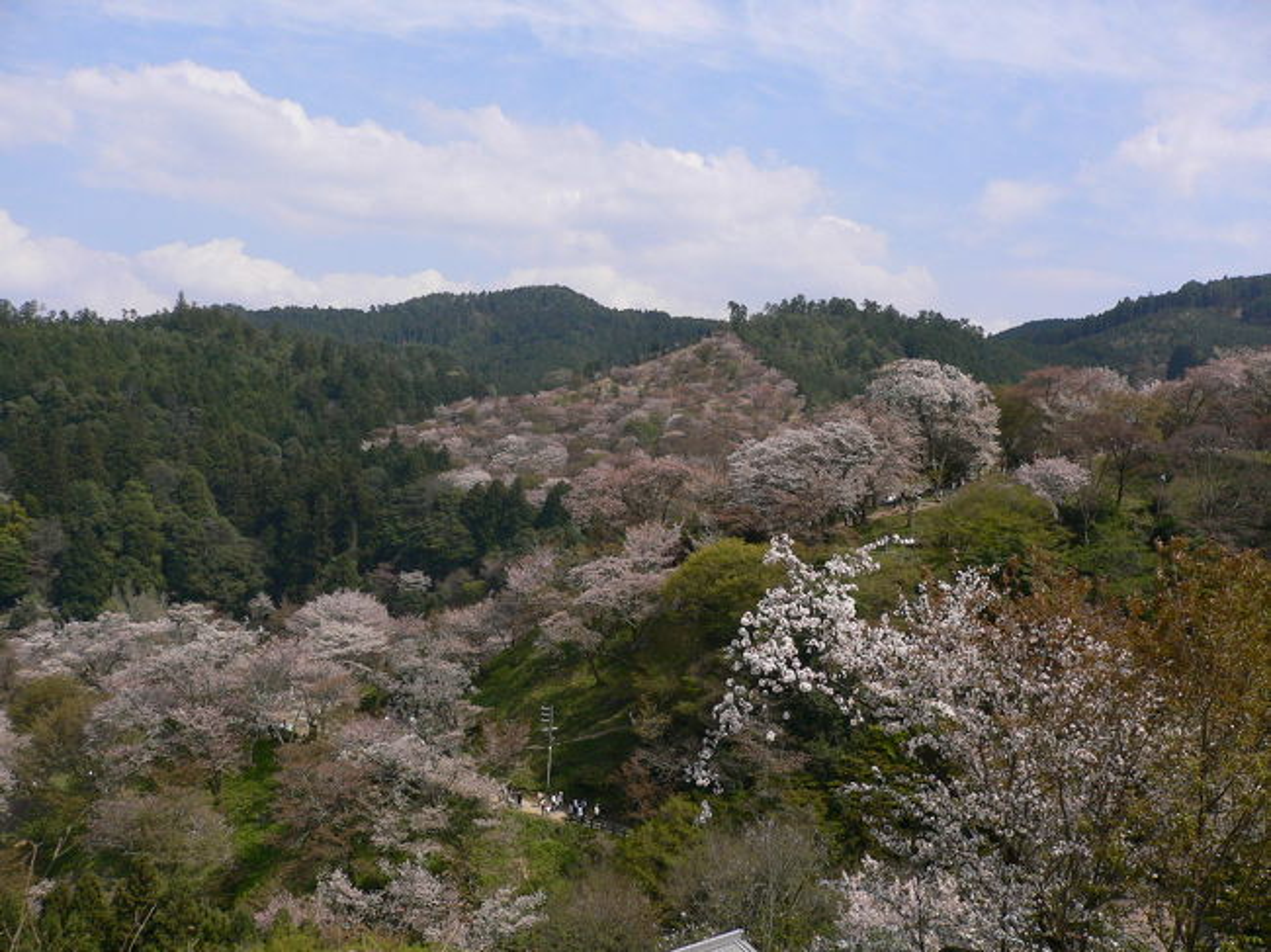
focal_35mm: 35
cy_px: 476
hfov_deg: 52.6
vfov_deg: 40.7
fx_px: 1285
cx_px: 636
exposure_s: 1/400
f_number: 5.6
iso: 80
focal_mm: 5.8
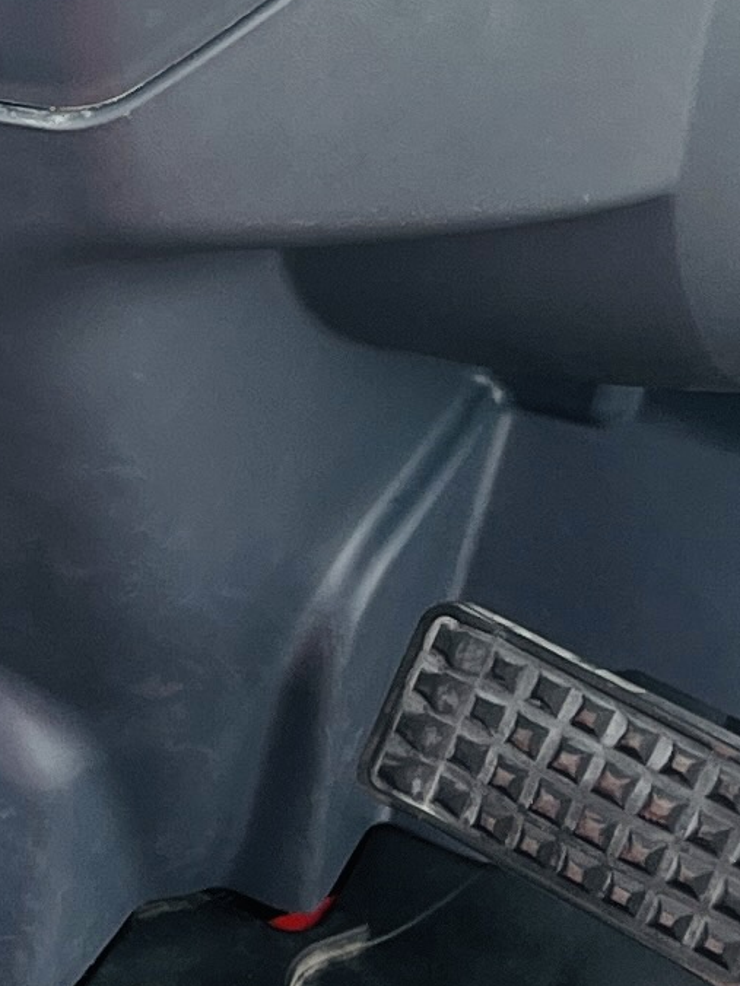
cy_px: 60
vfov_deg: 12.6
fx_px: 4418
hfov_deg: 8.8
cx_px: -931
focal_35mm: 155
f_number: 1.6
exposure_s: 1/457
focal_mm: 5.1
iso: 50
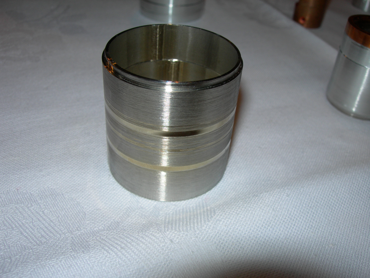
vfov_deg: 37.7
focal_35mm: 38
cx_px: 185
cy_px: 139
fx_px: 406
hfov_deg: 49.0
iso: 50
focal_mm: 7.8
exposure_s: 1/60.1
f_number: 4.8
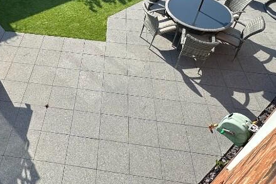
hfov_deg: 53.7
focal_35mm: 34
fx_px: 260
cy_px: 45
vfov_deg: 37.8
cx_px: 75
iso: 50
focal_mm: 2.22
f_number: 2.2
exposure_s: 1/1159
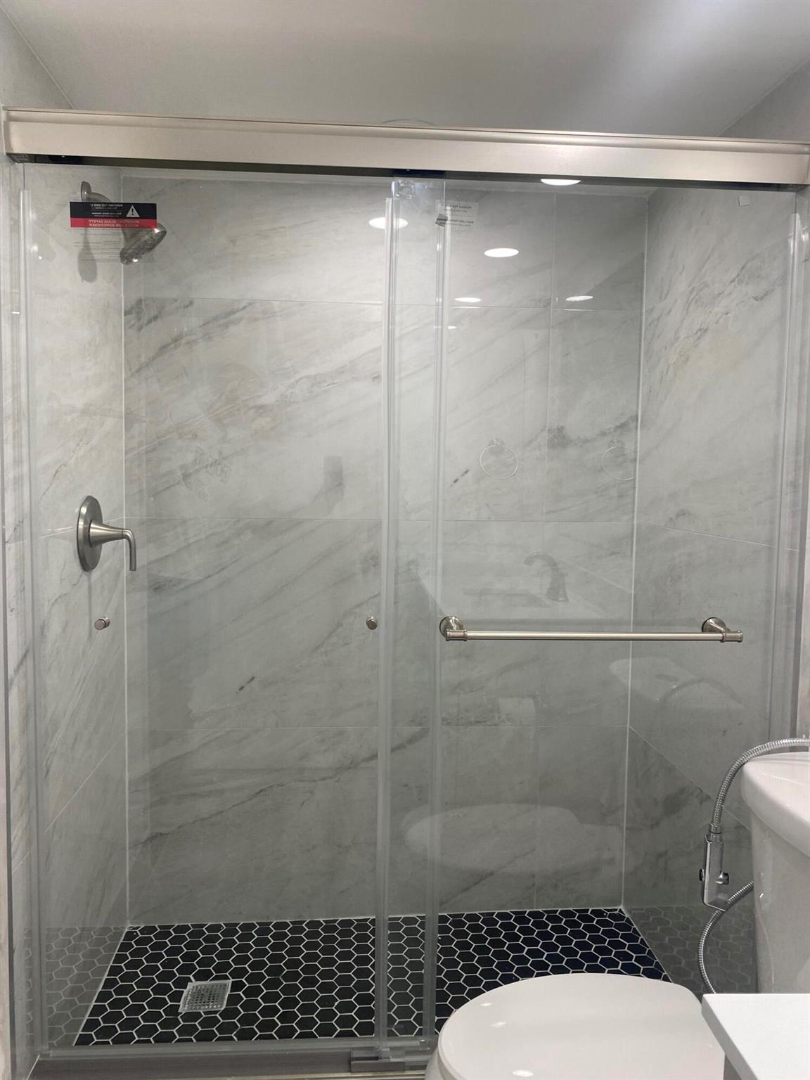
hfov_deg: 53.1
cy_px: 540
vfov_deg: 67.3
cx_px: 405
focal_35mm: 26
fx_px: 811
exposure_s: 1/120
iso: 80
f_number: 1.8
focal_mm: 4.25
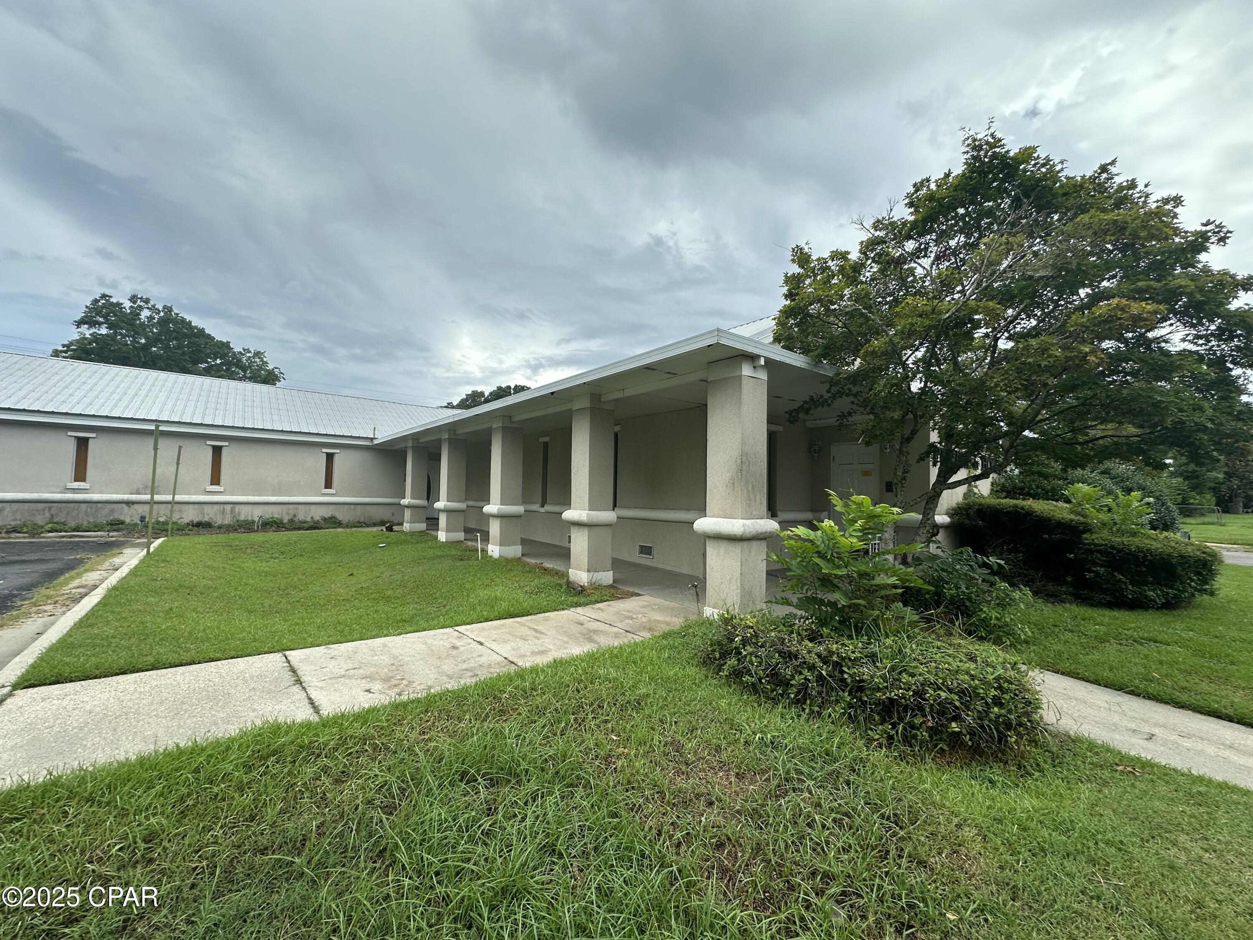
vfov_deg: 85.7
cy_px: 470
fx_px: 507
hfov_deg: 102.1
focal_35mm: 14
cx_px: 626
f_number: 2.2
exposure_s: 1/1082
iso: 50
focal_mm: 2.22
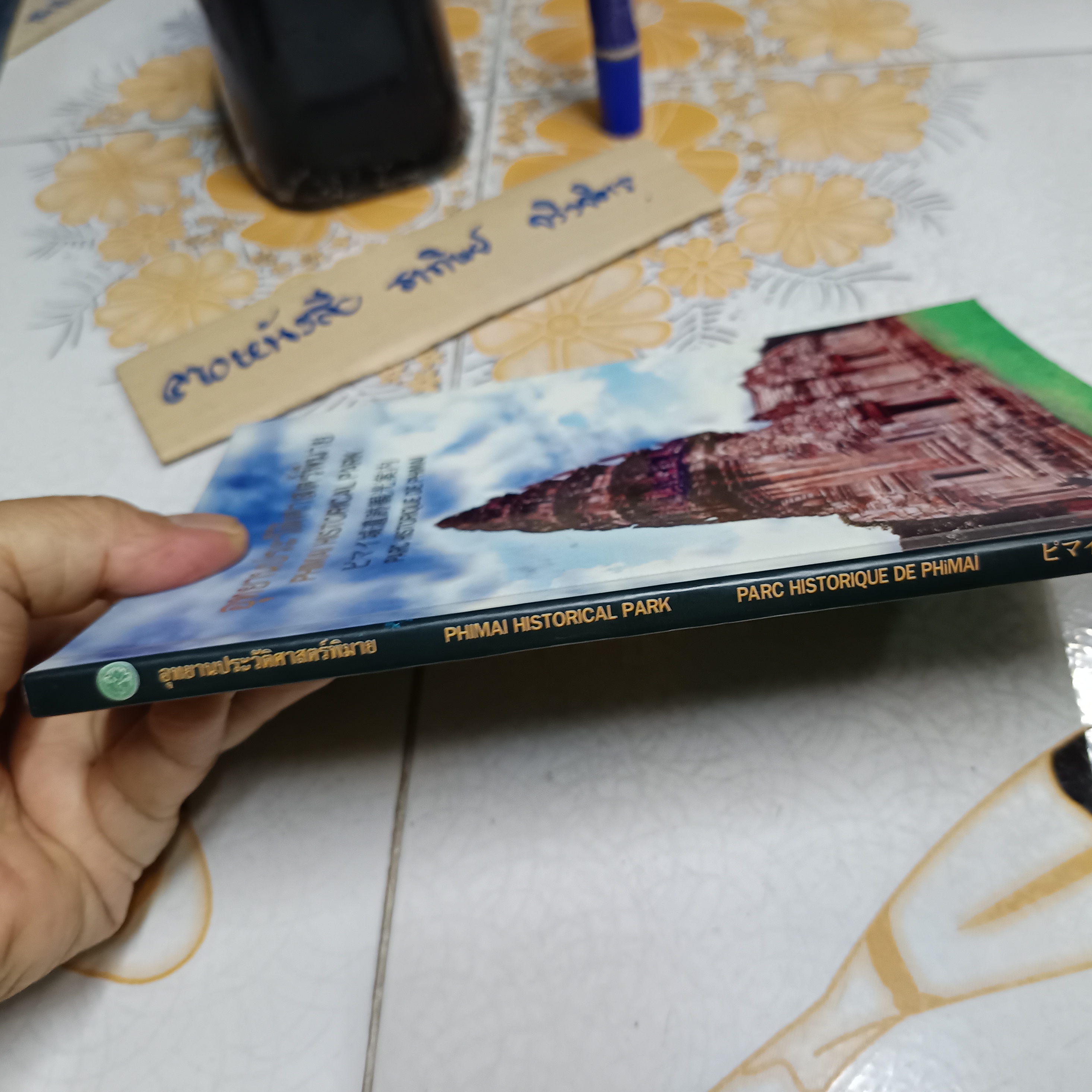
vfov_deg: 55.6
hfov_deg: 55.4
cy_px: 539
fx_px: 1035
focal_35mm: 29
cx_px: 627
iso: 940
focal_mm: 5.31
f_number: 1.7
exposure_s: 1/25
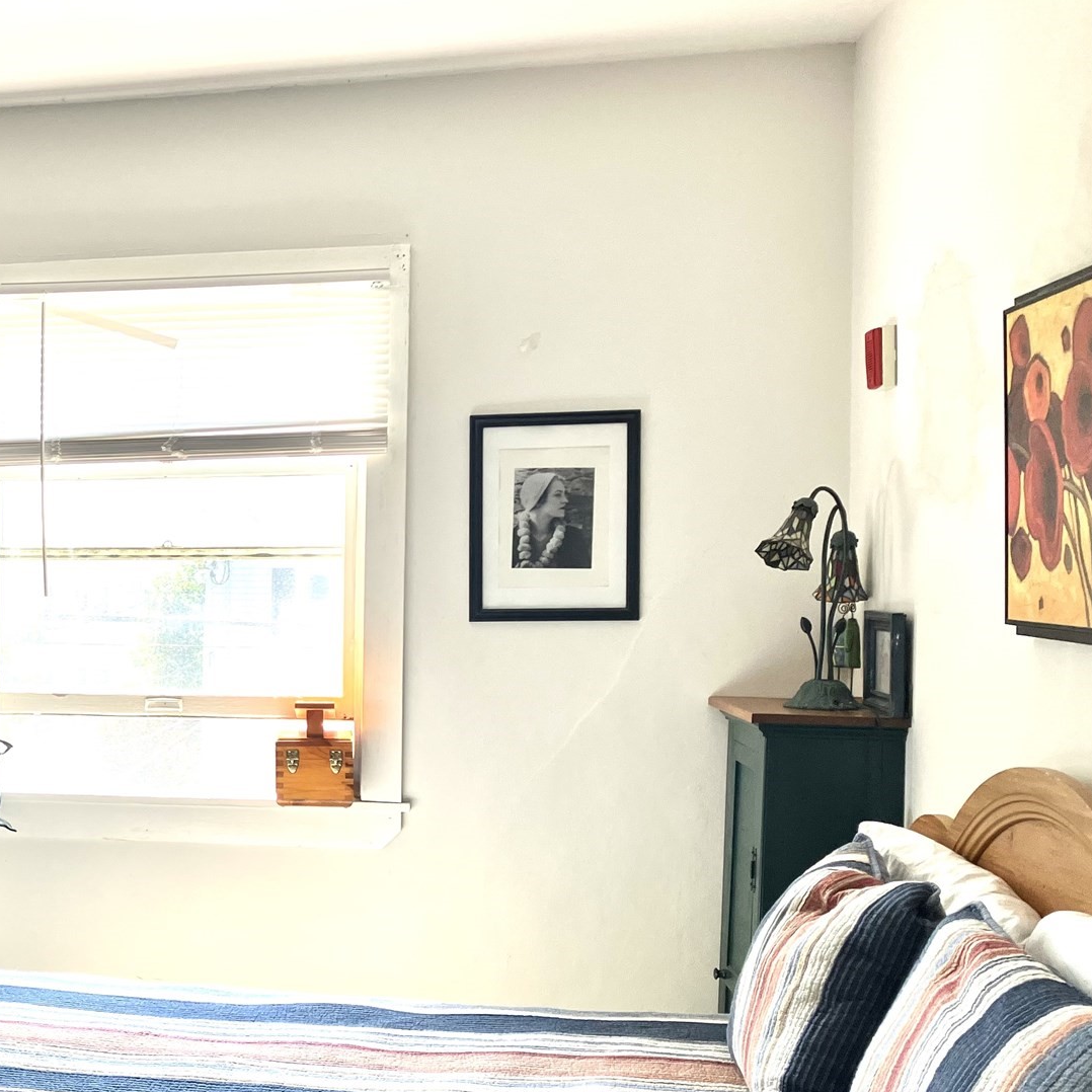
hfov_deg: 33.7
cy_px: 671
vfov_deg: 35.9
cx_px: 70
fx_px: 1677
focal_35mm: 47
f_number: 1.8
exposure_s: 1/121
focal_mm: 3.99
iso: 50
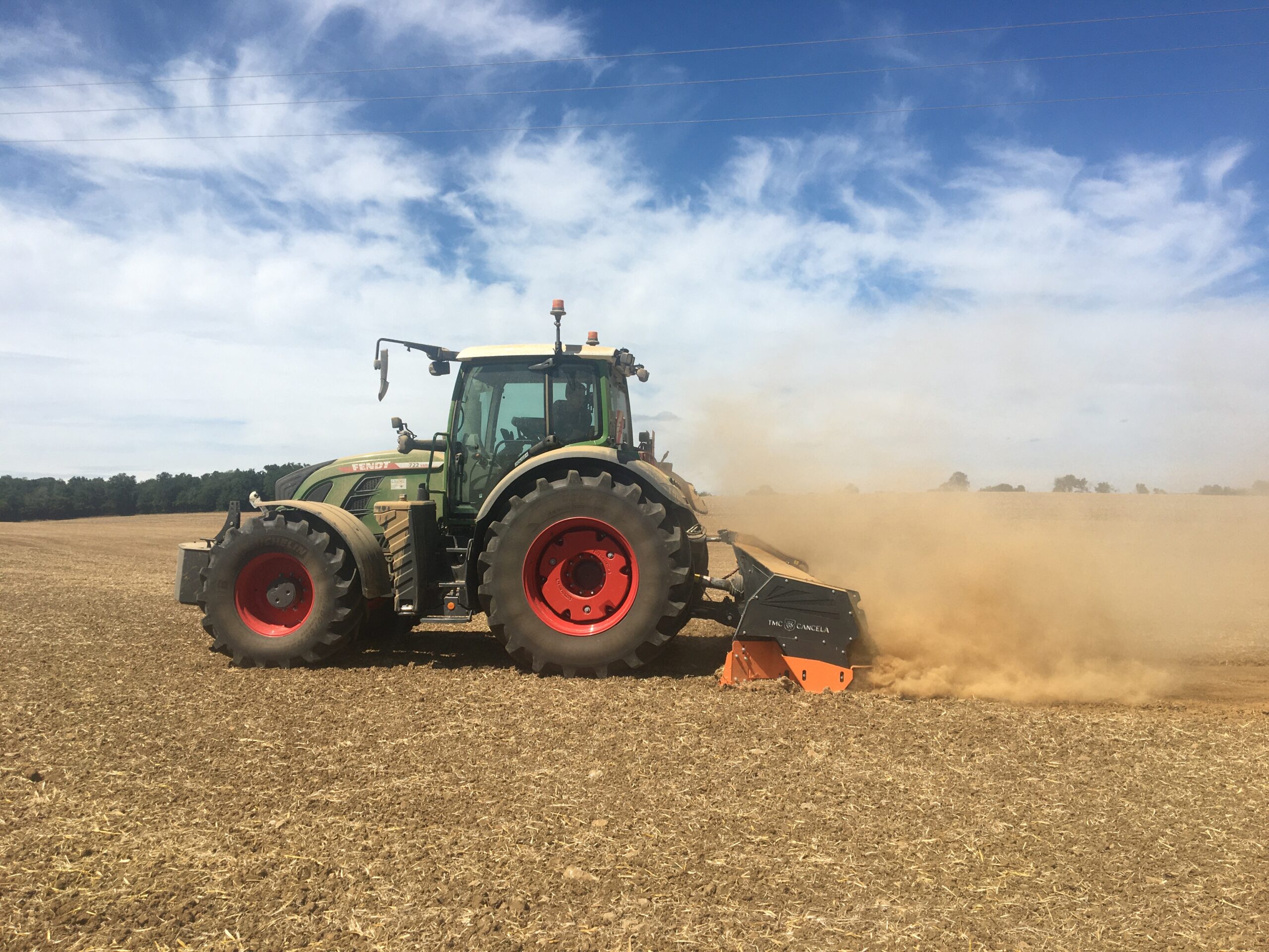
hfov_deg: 61.7
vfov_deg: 48.2
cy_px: 476
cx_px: 634
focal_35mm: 29
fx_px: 1063
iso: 25
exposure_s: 1/2653
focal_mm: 4.15
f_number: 2.2
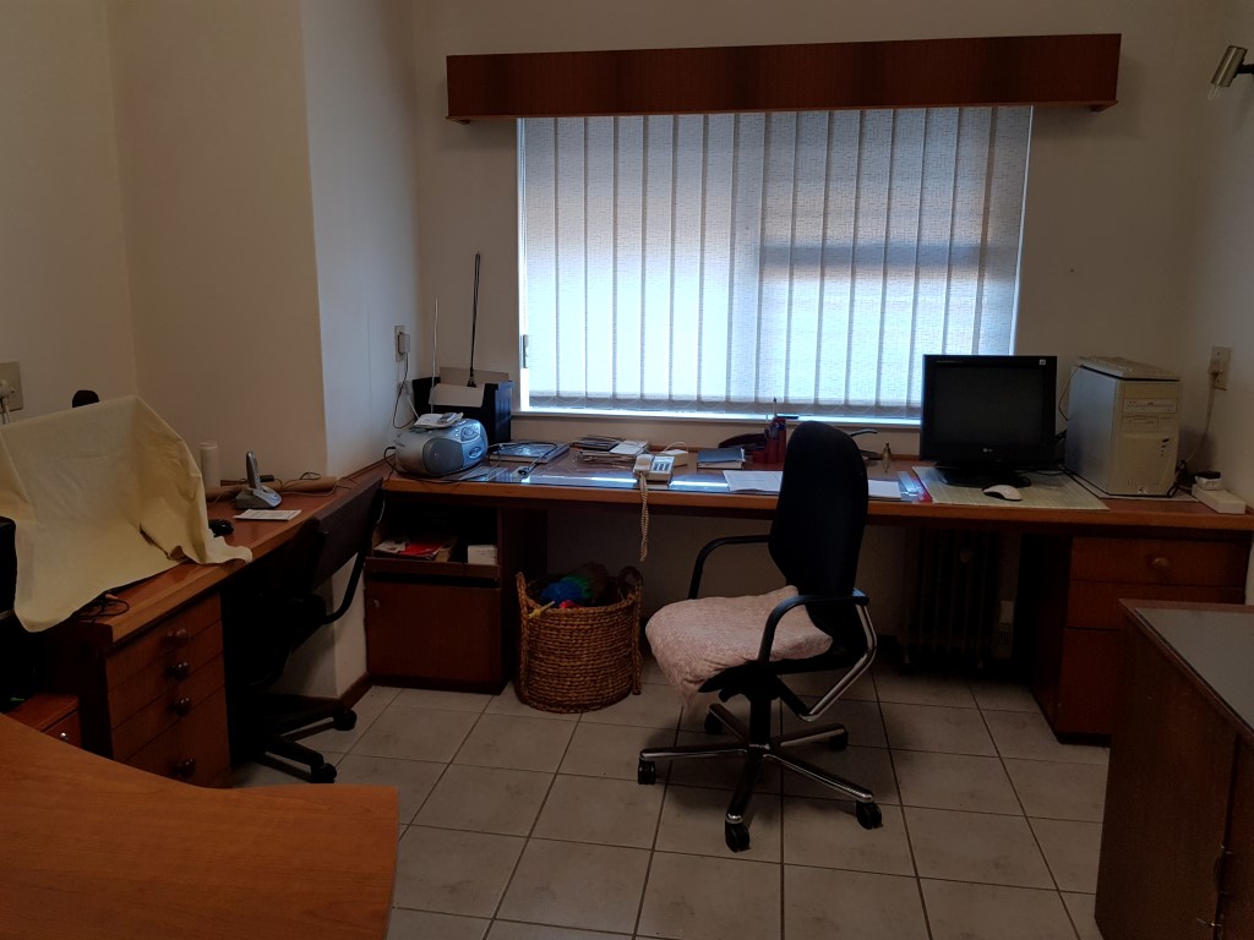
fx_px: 942
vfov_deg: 53.1
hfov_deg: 67.3
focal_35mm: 26
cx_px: 627
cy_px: 470
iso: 80
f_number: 1.7
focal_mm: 4.2
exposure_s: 1/50
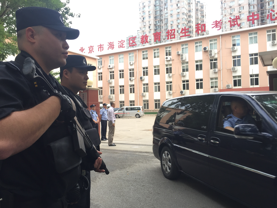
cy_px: 104
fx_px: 232
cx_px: 138
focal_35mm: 29
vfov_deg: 48.2
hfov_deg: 61.7
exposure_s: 1/100
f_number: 2.2
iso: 32
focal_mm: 4.15
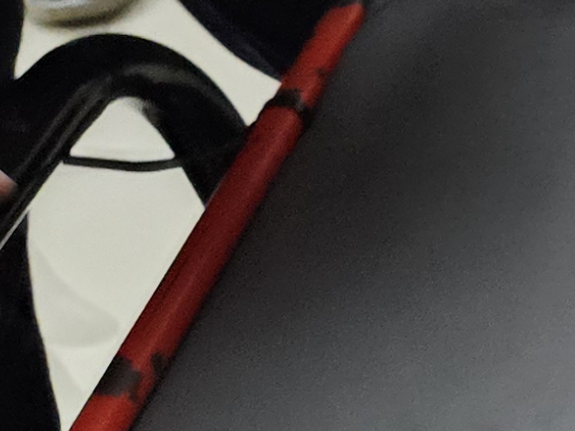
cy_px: 45
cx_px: 1675
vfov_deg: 10.0
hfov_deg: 10.2
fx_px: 2457
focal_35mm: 148
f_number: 1.8
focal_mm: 5.4
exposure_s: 1/100
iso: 500
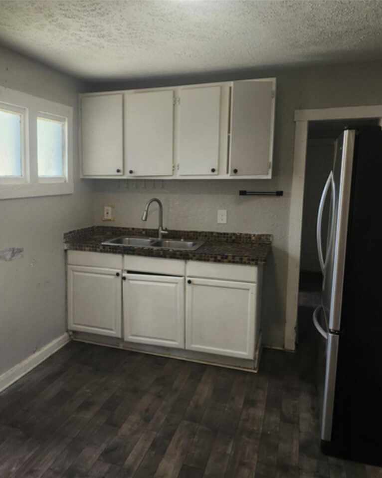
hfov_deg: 47.1
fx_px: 424
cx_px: 108
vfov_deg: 58.8
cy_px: 239
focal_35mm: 30
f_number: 1.8
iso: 200
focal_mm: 5.54
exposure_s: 1/180
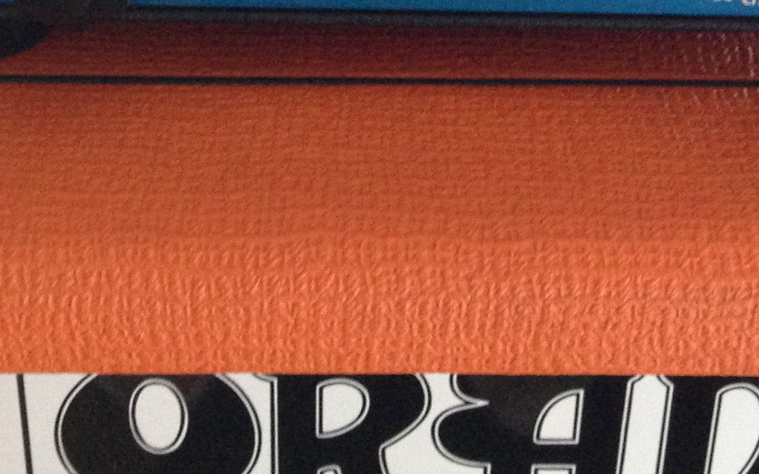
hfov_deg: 23.5
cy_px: -62
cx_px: 373
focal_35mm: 88
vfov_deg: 14.5
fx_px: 1821
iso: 400
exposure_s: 1/15
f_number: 2.4
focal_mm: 4.13
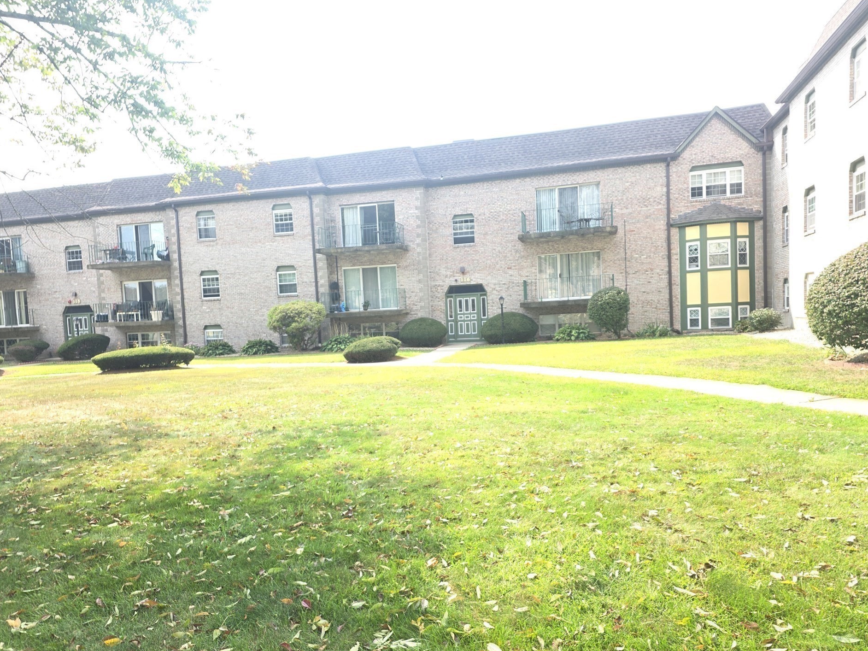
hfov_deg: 69.4
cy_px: 345
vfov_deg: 54.8
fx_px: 627
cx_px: 432
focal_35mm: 25
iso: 40
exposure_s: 1/359
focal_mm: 6.25
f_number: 1.7
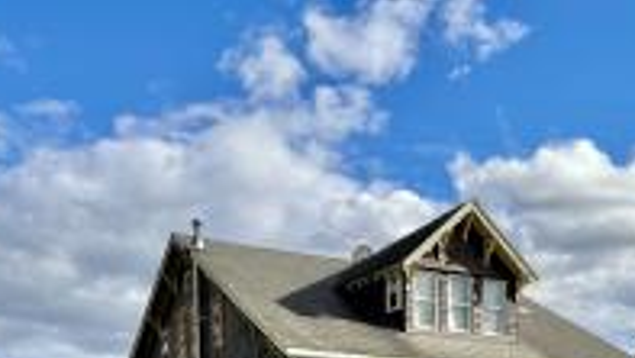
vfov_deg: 20.5
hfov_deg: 38.9
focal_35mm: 53
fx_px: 893
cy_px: 481
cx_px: 393
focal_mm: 6.76
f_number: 1.78
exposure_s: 1/4950
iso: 80
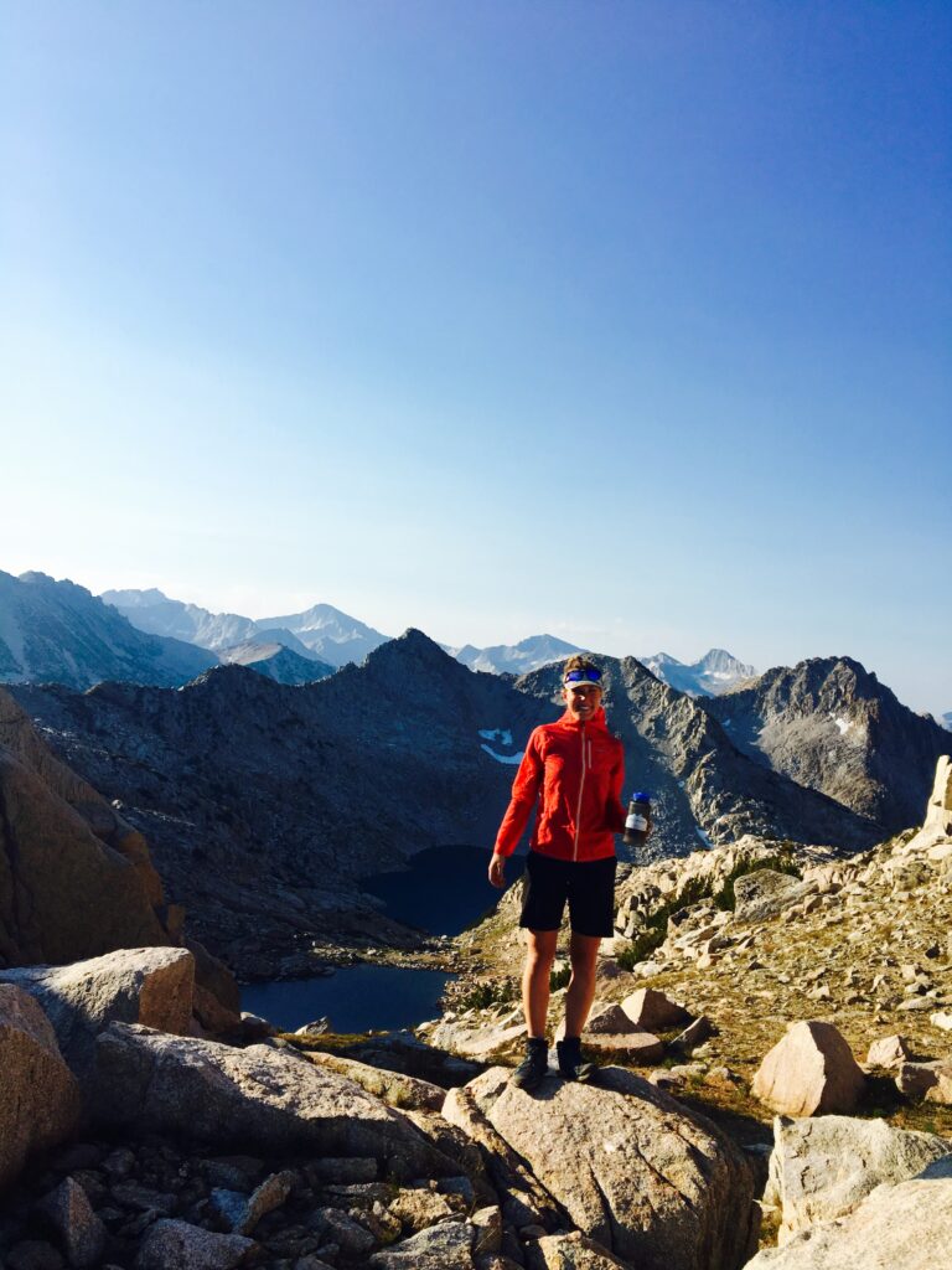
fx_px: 1063
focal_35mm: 29
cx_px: 476
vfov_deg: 61.7
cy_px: 635
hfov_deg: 48.2
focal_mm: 4.15
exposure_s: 1/2331
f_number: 2.2
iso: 25
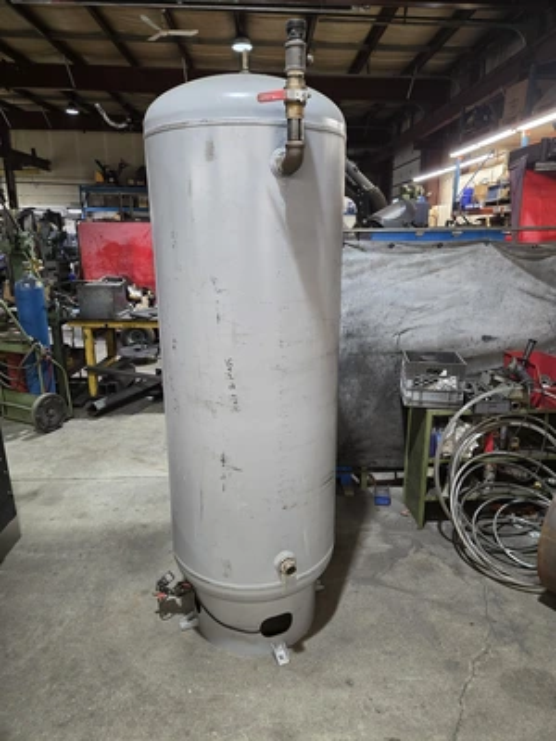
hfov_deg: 58.9
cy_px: 370
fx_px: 493
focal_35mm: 23
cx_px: 278
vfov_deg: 73.9
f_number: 1.8
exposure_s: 1/63
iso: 200
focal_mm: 5.4
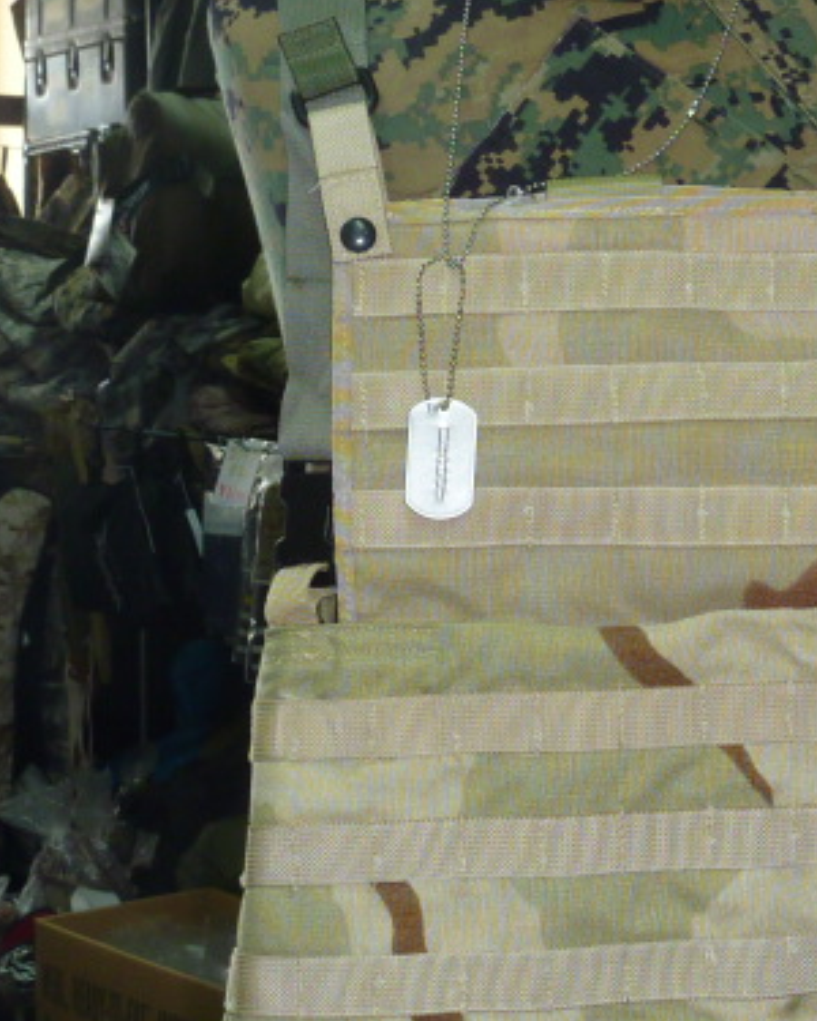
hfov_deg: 19.1
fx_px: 2418
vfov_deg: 23.8
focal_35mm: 80
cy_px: 509
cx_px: 591
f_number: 3.3
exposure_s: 1/30
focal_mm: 4.4
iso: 100
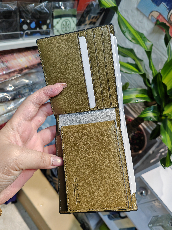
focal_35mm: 25
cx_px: 86
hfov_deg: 54.9
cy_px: 115
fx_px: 166
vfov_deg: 69.4
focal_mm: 5.3
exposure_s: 1/480
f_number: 1.9
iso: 200
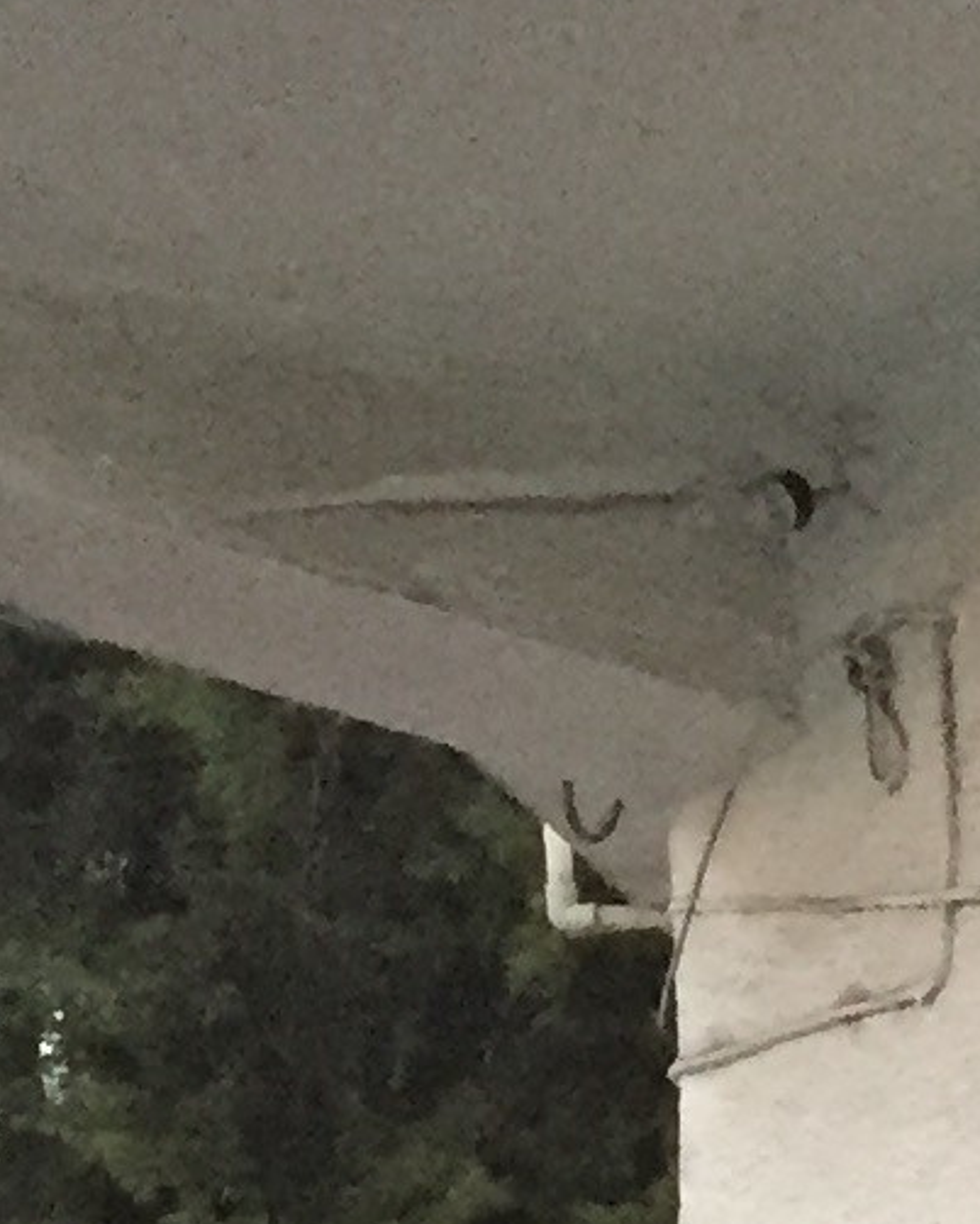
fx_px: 6667
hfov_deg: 7.7
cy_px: 3094
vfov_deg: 9.2
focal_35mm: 184
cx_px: 2506
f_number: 2.2
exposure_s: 1/30
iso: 250
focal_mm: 4.15
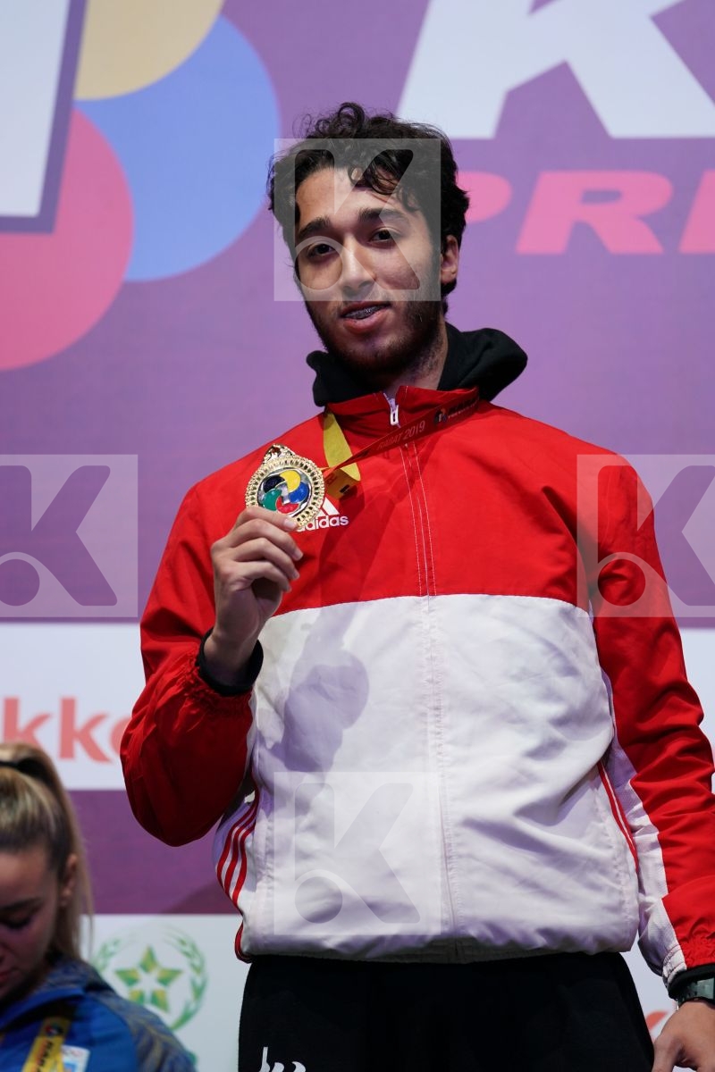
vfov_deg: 10.3
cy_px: 536
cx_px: 358
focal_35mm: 200
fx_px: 5958
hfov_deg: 6.9
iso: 500
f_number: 2.8
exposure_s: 1/250
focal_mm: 200
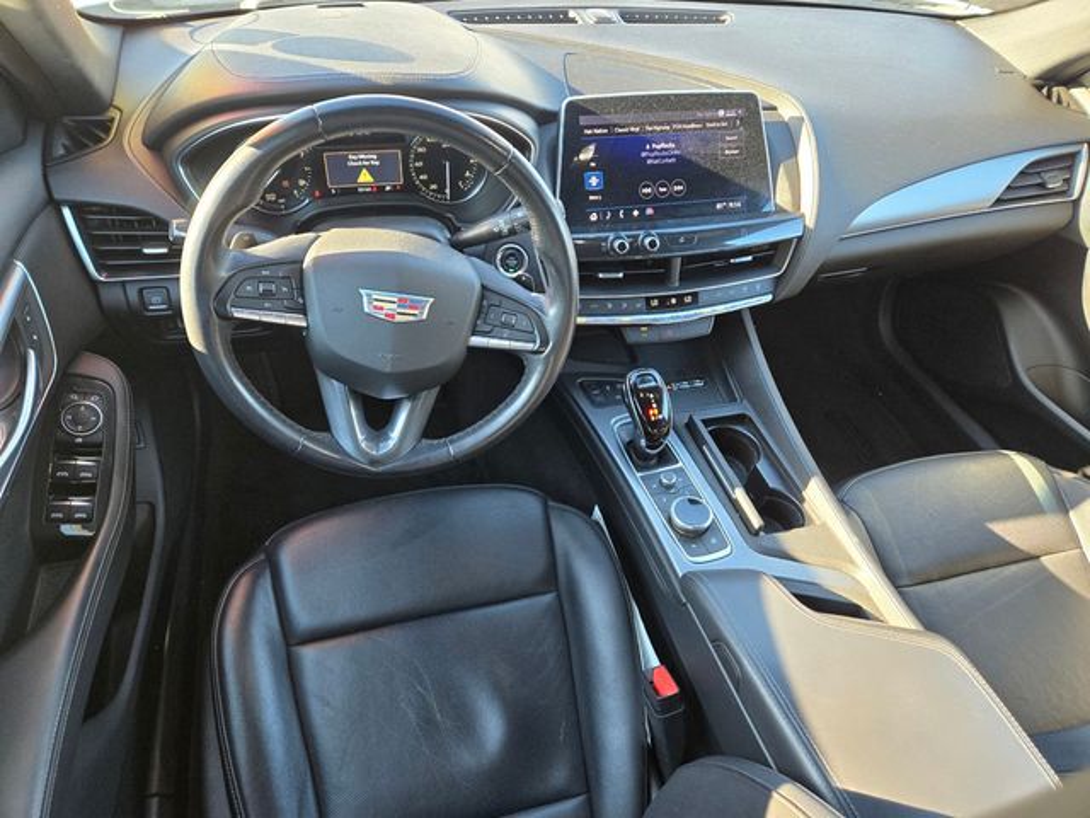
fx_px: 724
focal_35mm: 23
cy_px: 409
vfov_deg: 58.9
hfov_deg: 73.9
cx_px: 545
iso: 200
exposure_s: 1/180
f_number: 1.8
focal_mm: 5.4
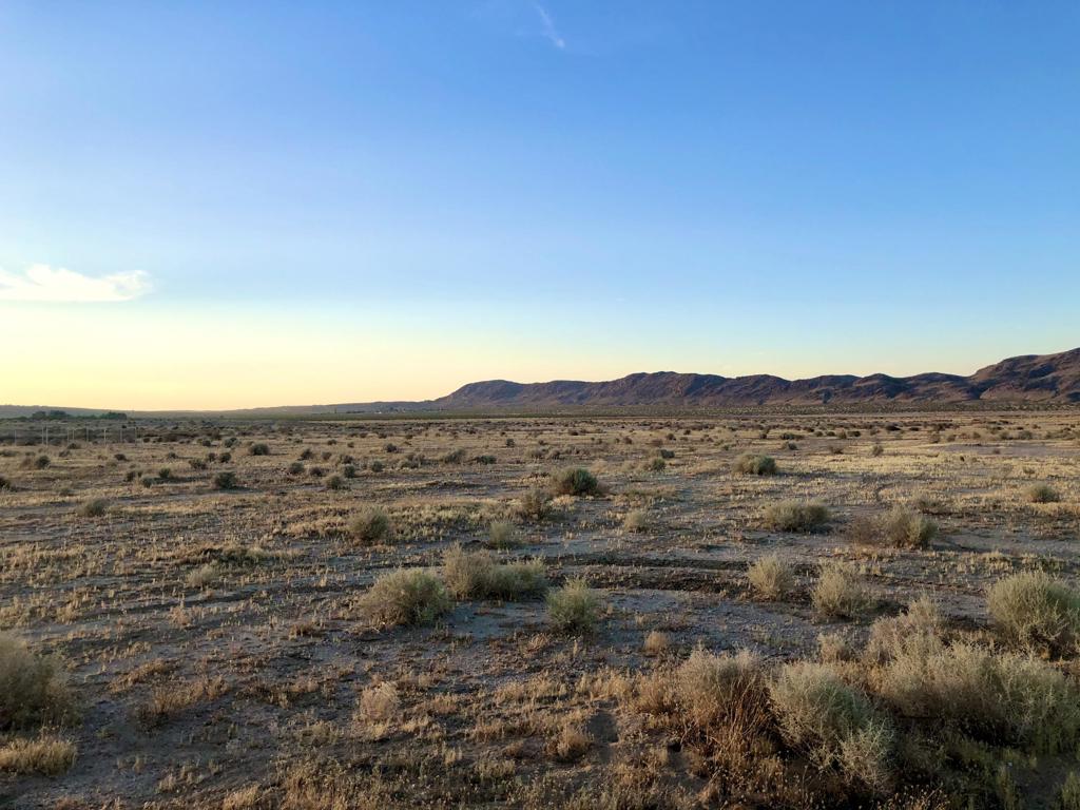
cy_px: 405
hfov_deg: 63.4
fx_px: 874
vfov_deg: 49.7
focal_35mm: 28
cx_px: 540
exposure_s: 1/695
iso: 20
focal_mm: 3.99
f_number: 1.8
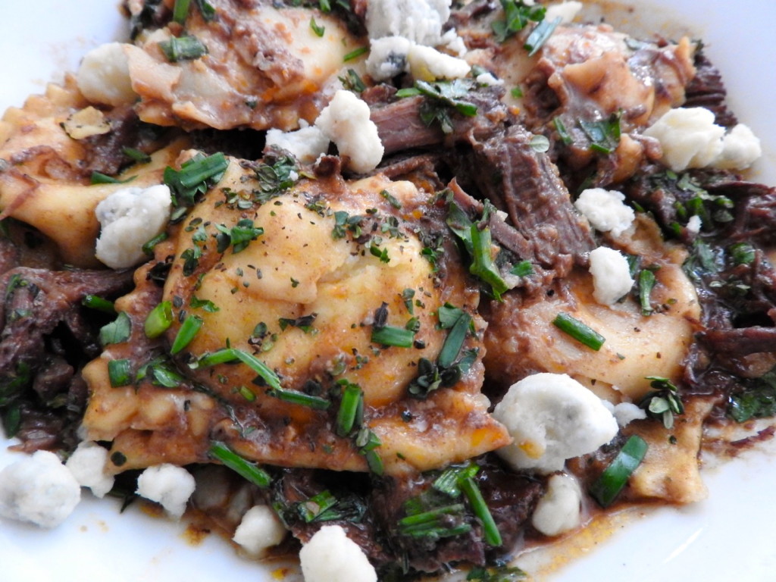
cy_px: 291
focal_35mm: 24
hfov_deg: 71.6
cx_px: 388
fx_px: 538
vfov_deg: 56.8
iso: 800
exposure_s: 1/6
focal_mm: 4.3
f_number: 3.3
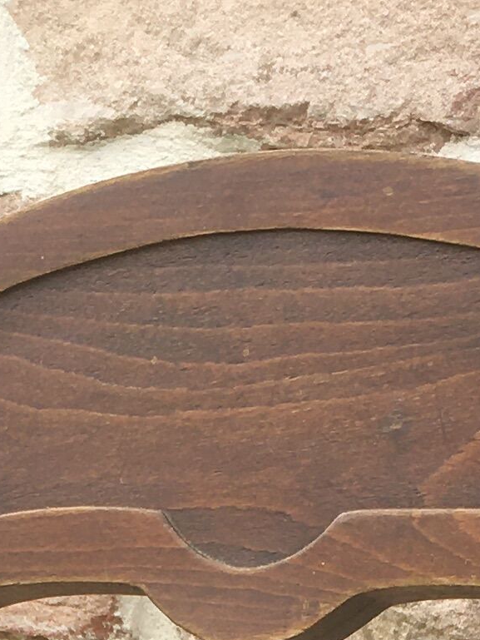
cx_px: 223
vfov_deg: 11.9
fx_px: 2809
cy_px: 1198
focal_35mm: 152
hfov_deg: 9.8
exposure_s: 1/625
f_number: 2.2
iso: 25
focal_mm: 4.15
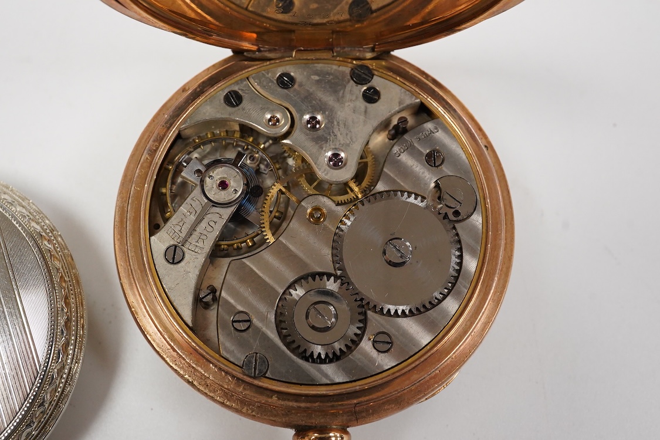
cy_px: 220
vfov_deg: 29.9
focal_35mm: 45
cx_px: 330
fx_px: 825
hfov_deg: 43.6
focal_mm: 30
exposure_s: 1/100
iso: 2500
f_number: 16
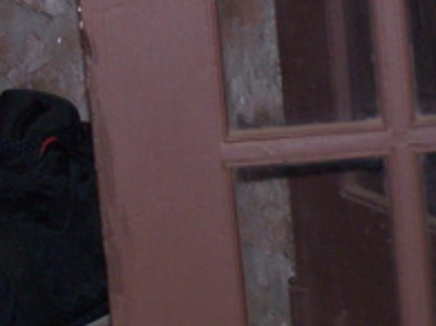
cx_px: -257
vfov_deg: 3.9
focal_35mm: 384
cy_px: -67
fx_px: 4834
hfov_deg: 5.1
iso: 140
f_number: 3.2
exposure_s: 1/90
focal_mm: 19.4
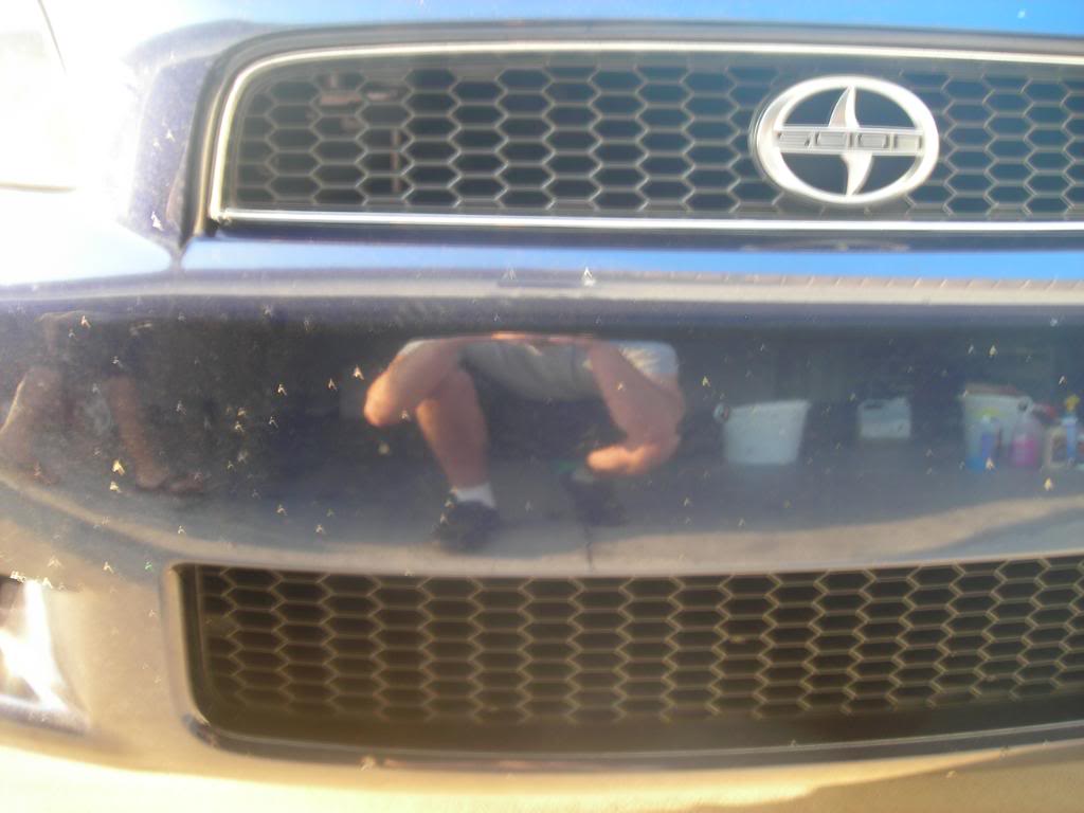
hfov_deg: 49.0
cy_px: 406
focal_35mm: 38
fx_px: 1190
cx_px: 542
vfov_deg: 37.7
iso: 50
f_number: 3.2
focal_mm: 6.3
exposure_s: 1/6.8
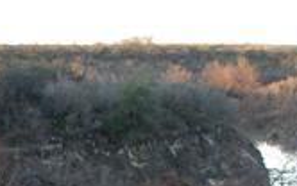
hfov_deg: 6.9
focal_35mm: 306
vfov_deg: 4.3
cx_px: 123
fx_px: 2479
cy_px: 319
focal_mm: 52
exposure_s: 1/320
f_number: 6.3
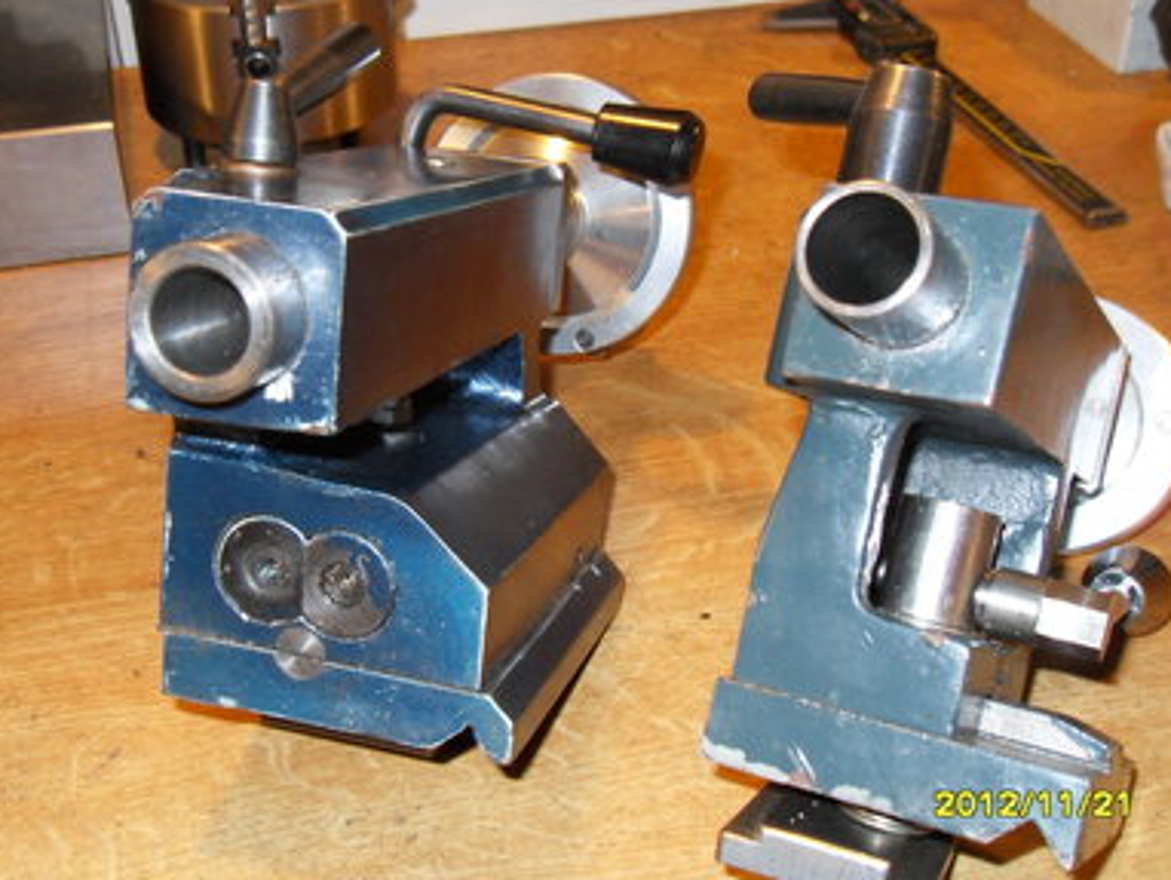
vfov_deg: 32.2
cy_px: 432
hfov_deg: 42.0
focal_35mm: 45
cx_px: 567
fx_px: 1523
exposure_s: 1/45
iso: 400
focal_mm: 7.9
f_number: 3.9
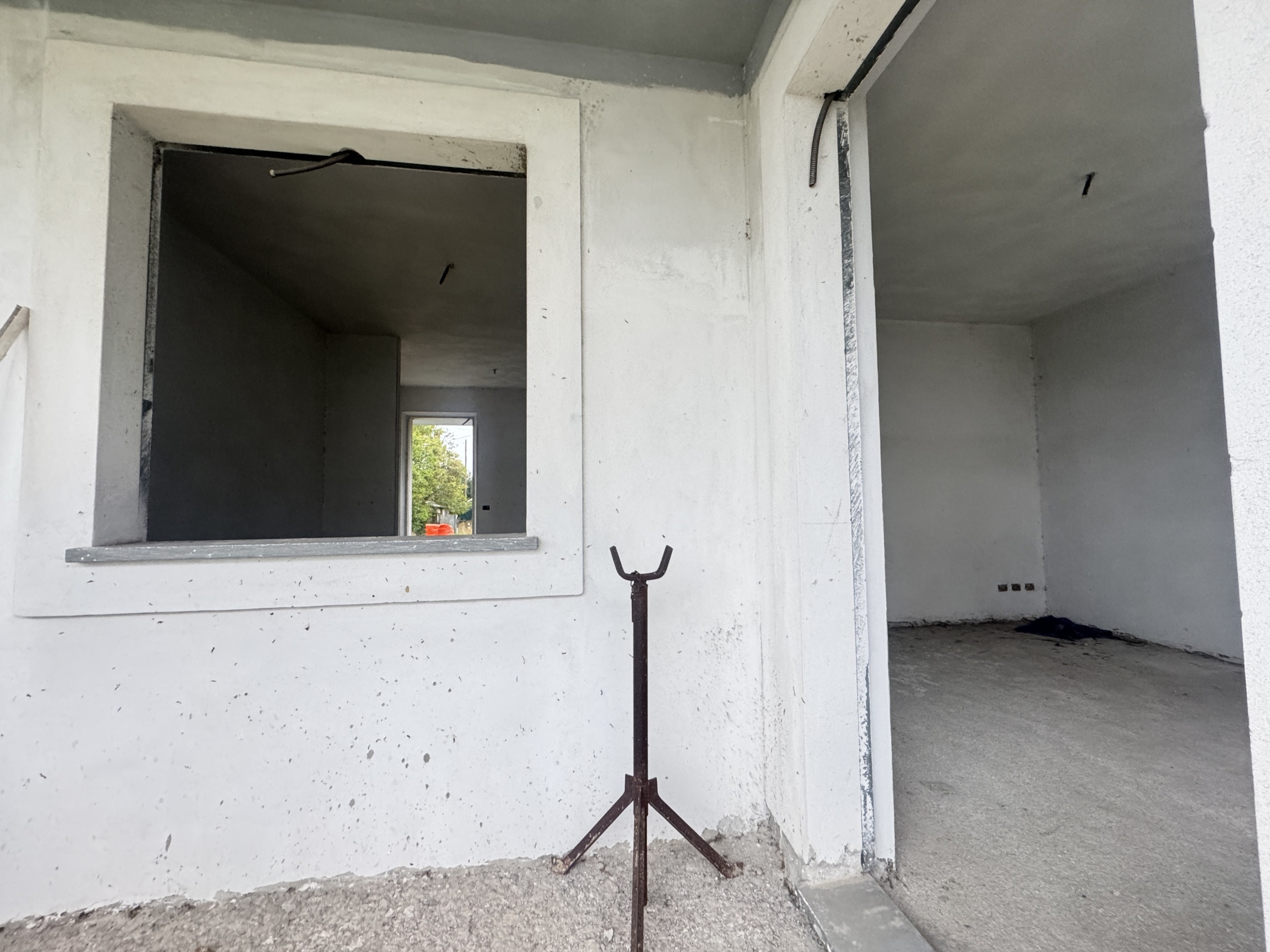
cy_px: 476
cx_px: 635
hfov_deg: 102.1
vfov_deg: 85.7
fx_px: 514
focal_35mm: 14
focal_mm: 2.22
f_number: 2.2
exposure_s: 1/79
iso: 320
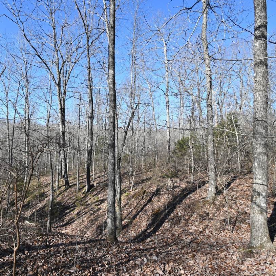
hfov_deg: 72.1
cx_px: 87
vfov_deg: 74.8
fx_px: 180
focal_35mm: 20
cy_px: 134
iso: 100
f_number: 6.3
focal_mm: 10
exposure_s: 1/320
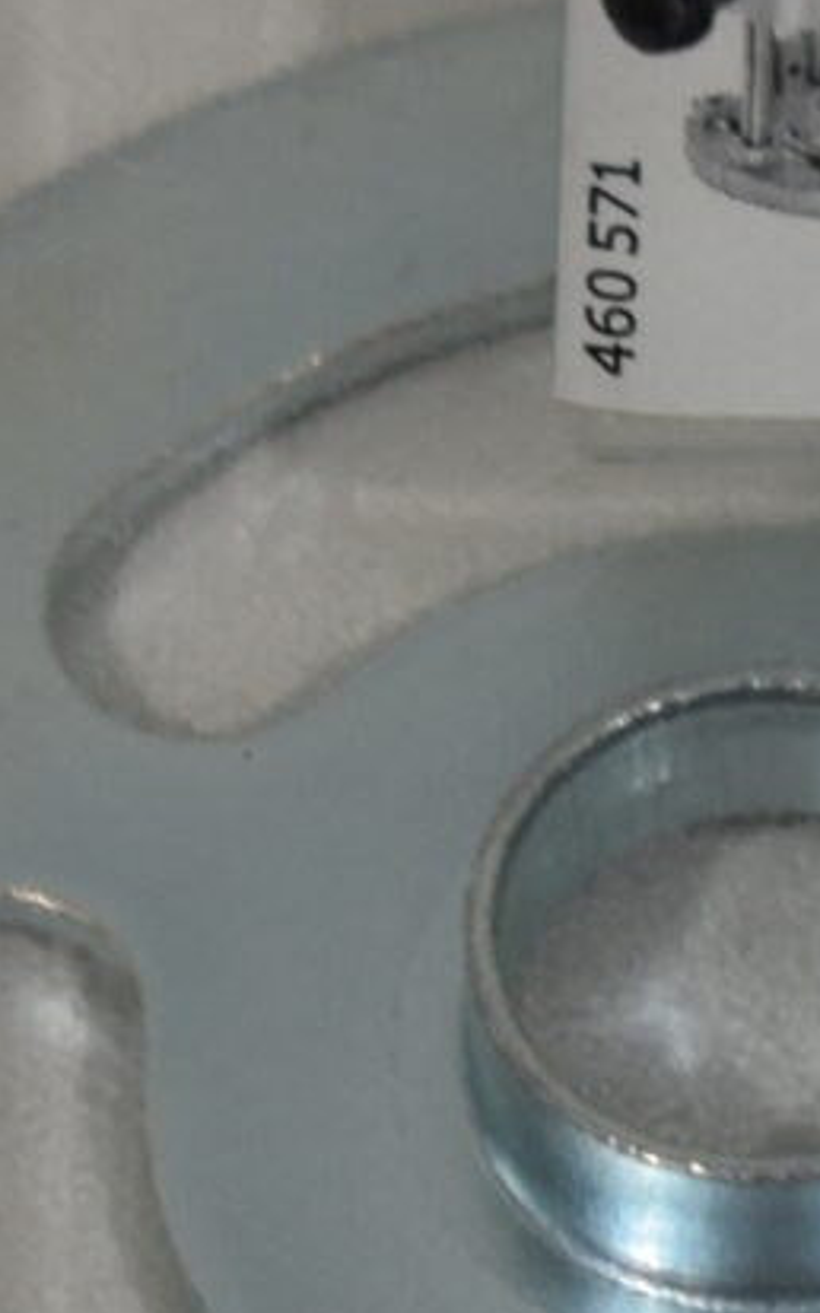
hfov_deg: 2.5
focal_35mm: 521
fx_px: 18641
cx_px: 1106
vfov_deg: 4.0
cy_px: 536
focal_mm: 55
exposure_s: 1/125
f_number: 5.6
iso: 320
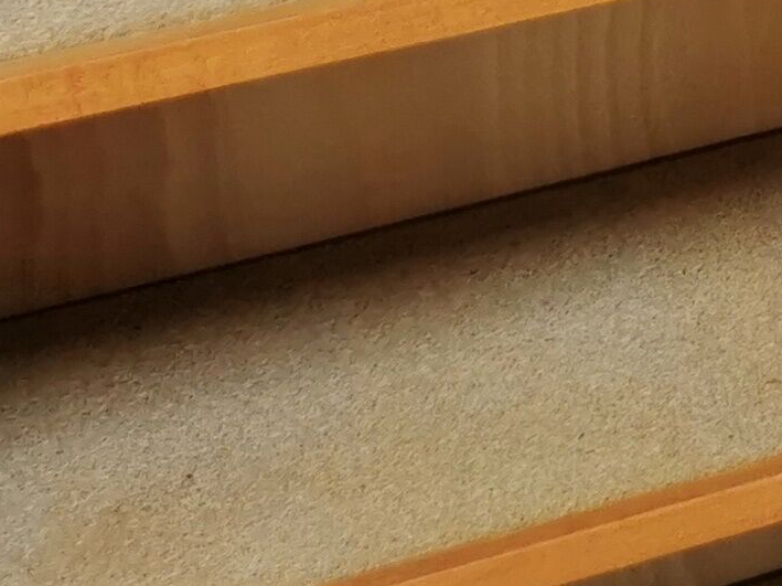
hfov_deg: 12.2
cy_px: -569
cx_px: 1689
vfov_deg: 9.9
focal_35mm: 139
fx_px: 3139
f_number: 1.8
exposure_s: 1/143
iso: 50
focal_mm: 5.58
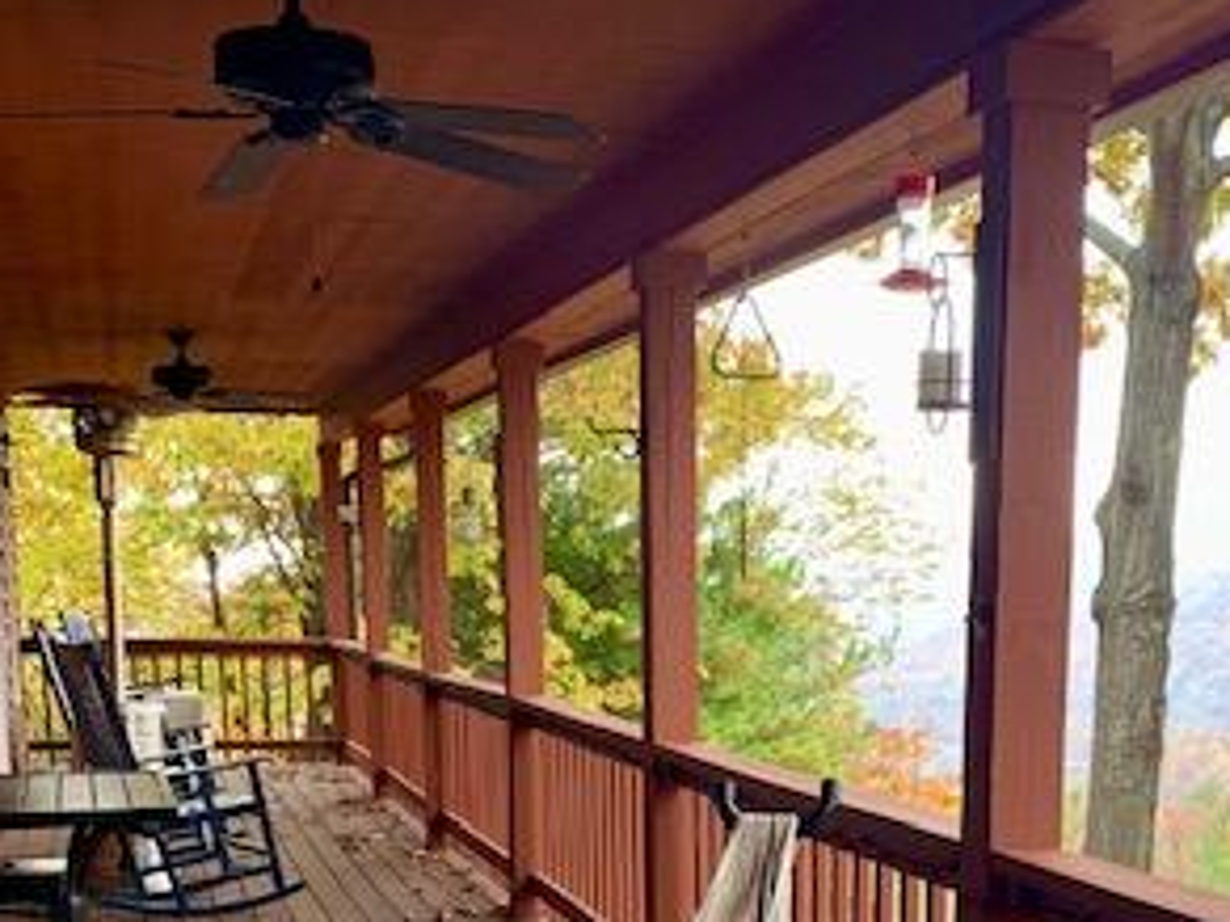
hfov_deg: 33.7
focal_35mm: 57
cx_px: 708
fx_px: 2025
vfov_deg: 24.1
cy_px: 998
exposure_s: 1/121
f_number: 1.8
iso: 64
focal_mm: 4.25
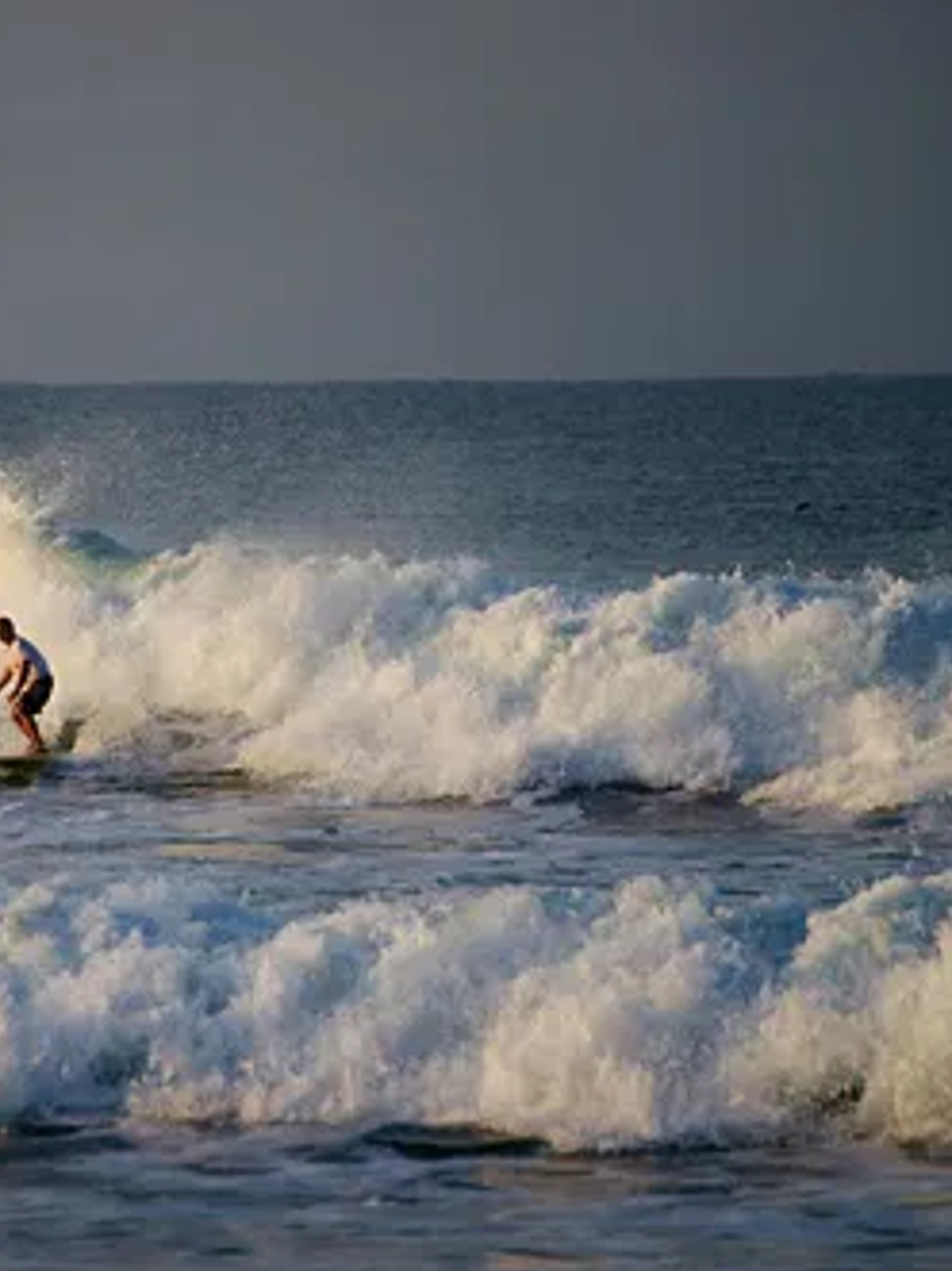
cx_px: 169
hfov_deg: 2.6
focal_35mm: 581
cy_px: 636
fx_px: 21318
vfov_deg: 3.4
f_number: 5.6
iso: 320
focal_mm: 400
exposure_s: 1/500
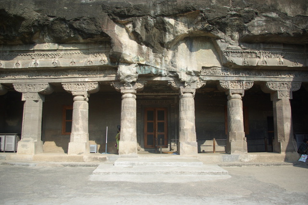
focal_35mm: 27
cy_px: 102
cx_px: 154
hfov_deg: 67.4
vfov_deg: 48.0
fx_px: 231
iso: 100
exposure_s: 1/60
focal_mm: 18
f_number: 5.6
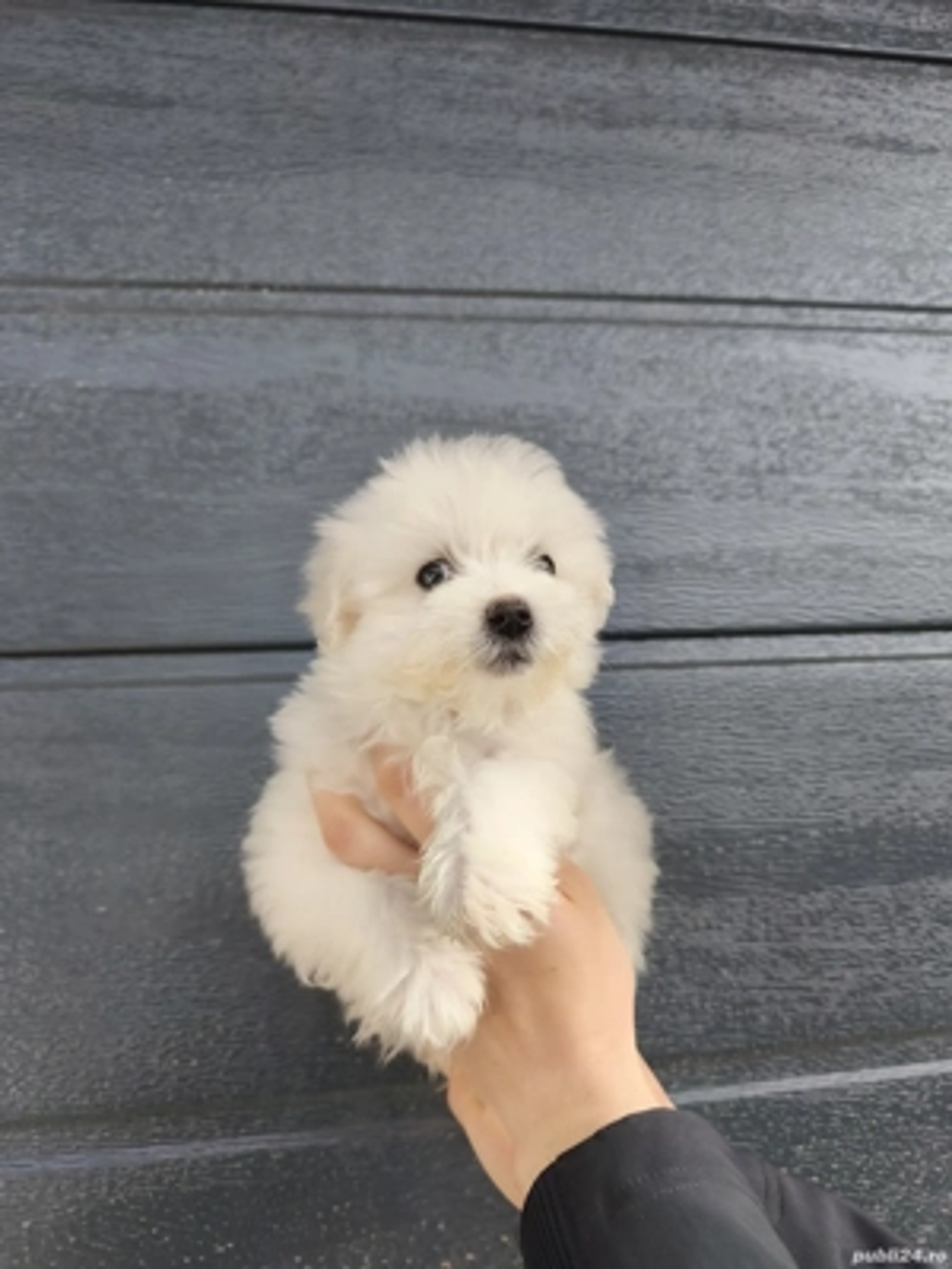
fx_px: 843
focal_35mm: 23
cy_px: 634
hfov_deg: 58.9
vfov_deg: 73.9
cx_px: 476
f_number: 1.65
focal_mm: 6.18
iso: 50
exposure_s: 1/439
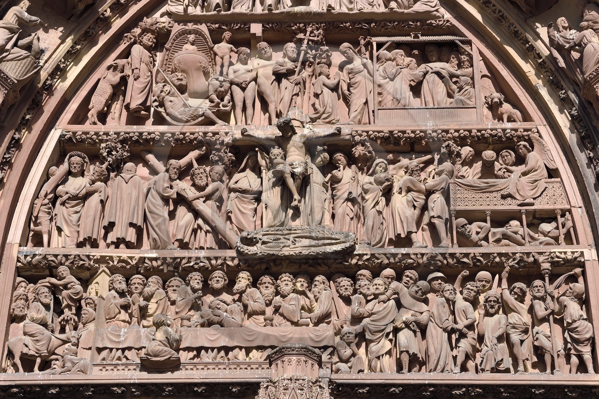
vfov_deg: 15.9
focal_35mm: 86
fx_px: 1431
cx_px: 300
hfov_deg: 23.6
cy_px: 200
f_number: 13
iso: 200
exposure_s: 1/250
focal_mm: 86
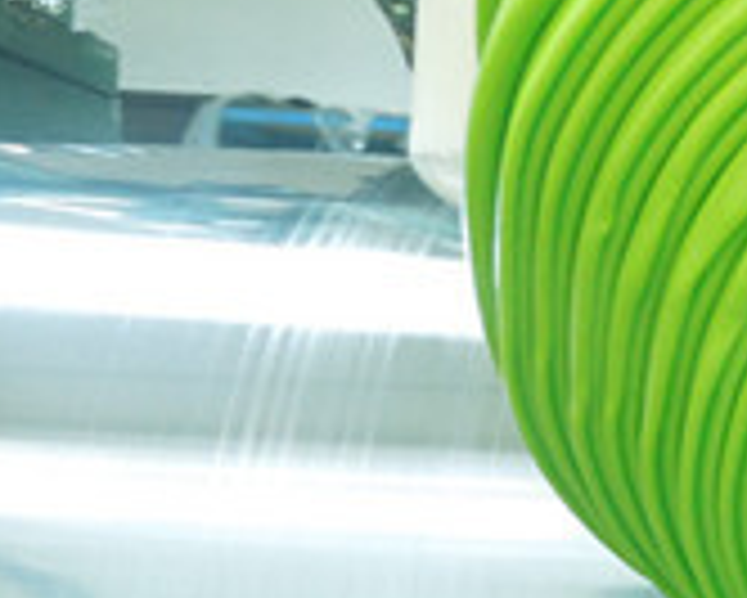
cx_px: 1156
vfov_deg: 17.3
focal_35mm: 88
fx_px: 1947
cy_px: 472
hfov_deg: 18.8
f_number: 3.3
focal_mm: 4.5
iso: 400
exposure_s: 1/13
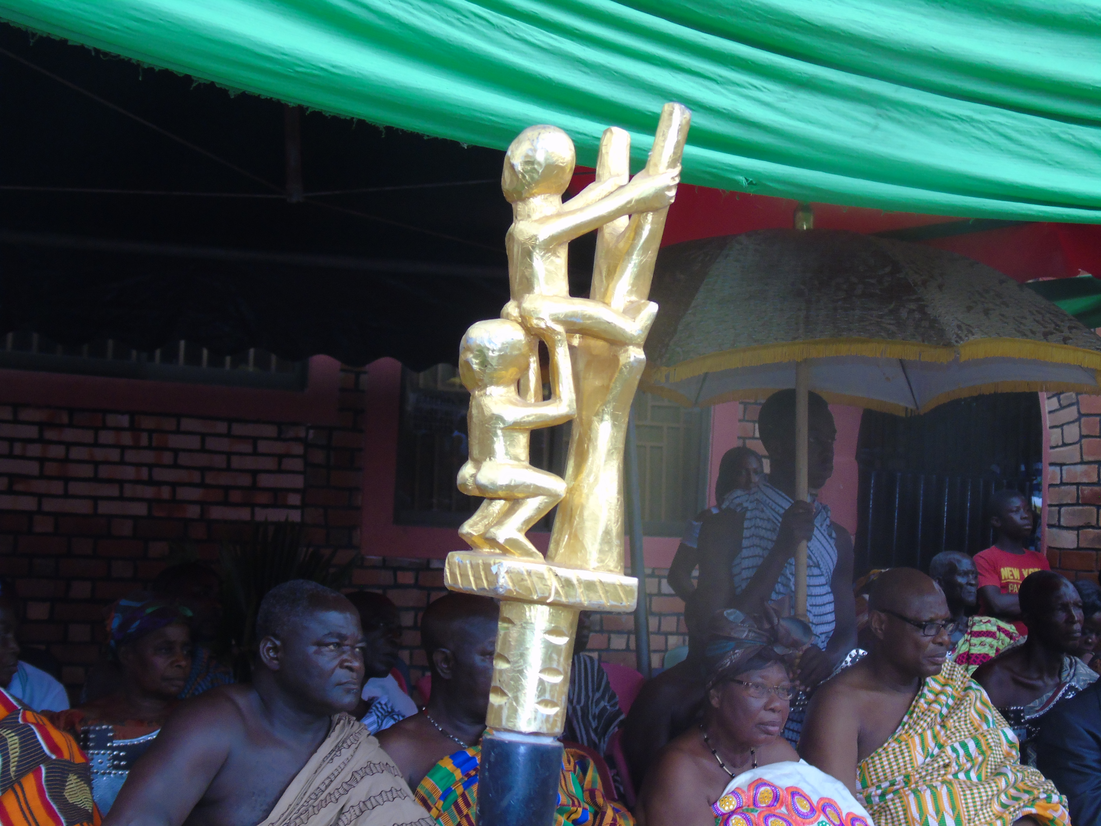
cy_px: 413
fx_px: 1972
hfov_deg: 31.2
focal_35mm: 62
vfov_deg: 23.7
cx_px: 550
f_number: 4.5
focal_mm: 11
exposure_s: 1/60
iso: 200
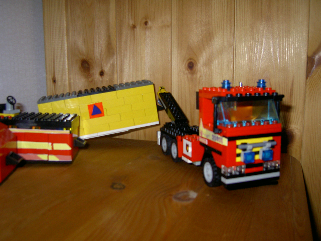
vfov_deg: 41.8
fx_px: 315
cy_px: 120
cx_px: 160
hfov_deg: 54.0
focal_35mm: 34
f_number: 2.8
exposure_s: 1/60
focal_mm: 5.6
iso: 100
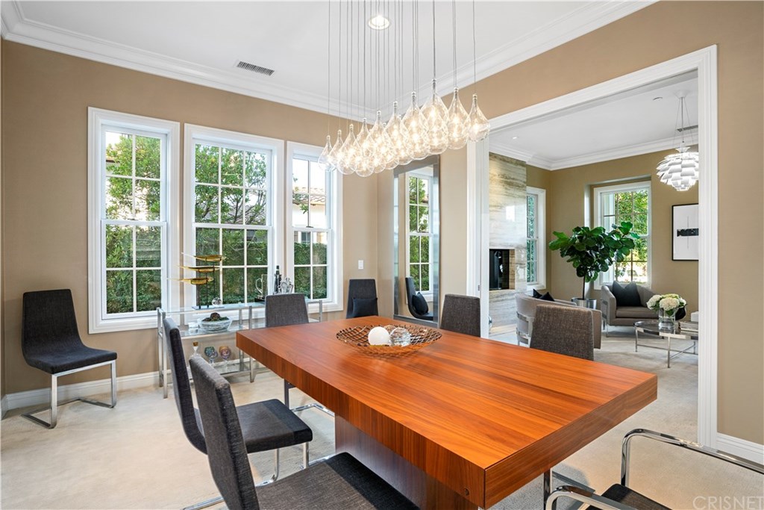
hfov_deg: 93.3
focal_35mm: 17
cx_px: 382
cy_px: 255
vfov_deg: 70.5
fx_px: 361
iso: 320
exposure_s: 1/5
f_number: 8
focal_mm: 17
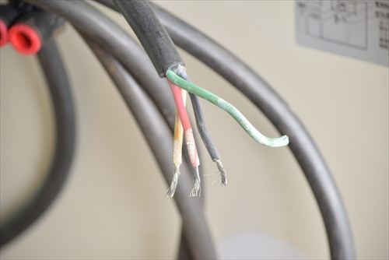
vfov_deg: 7.1
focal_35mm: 195
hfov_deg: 10.5
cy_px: 130
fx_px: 2108
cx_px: 194
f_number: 6.3
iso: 1250
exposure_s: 1/320
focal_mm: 130
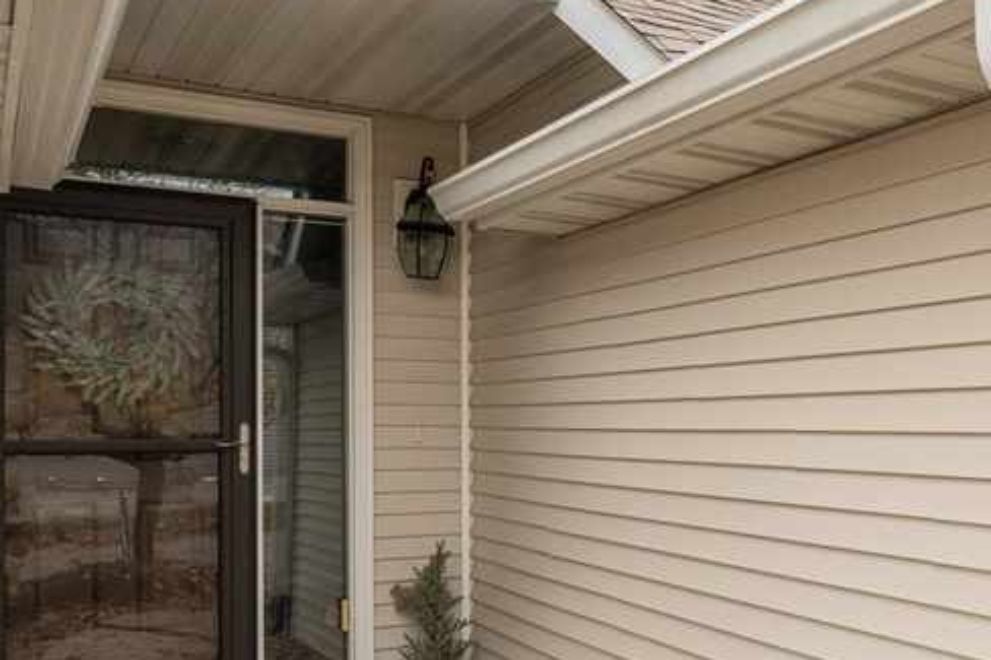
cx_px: 926
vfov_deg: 31.8
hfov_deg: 41.9
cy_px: 393
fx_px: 1156
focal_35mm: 42
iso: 800
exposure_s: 1/200
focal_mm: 16
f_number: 8
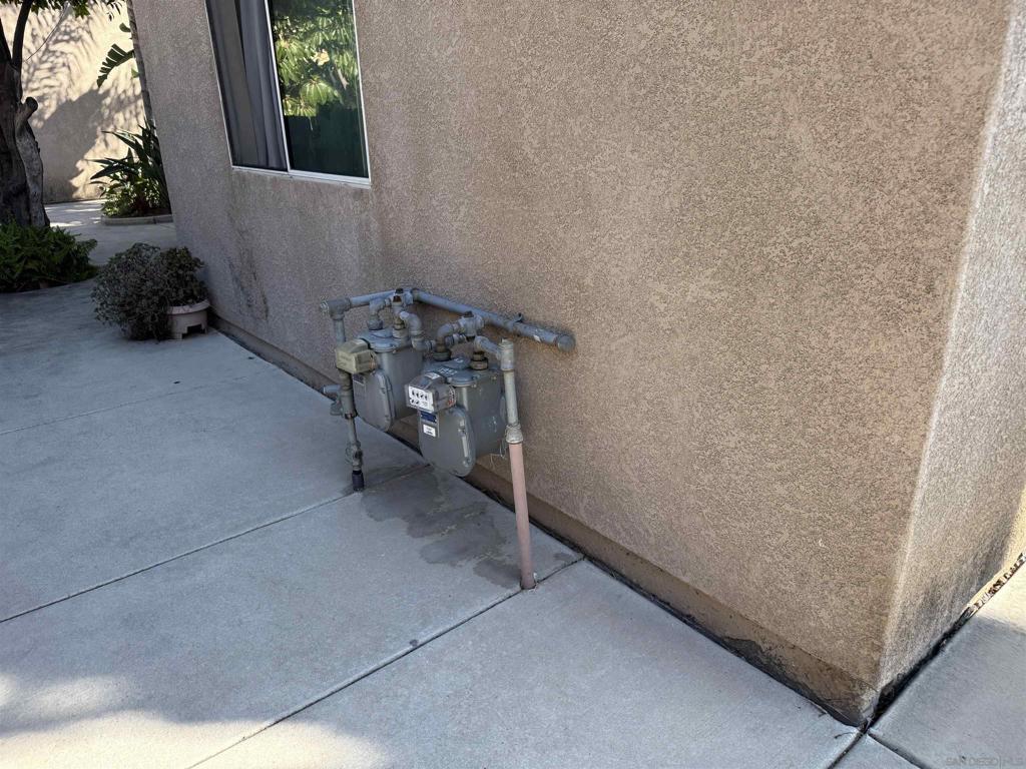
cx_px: 513
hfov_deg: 71.6
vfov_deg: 56.8
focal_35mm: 24
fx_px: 711
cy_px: 384
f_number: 1.78
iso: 100
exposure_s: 1/1211
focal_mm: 6.76
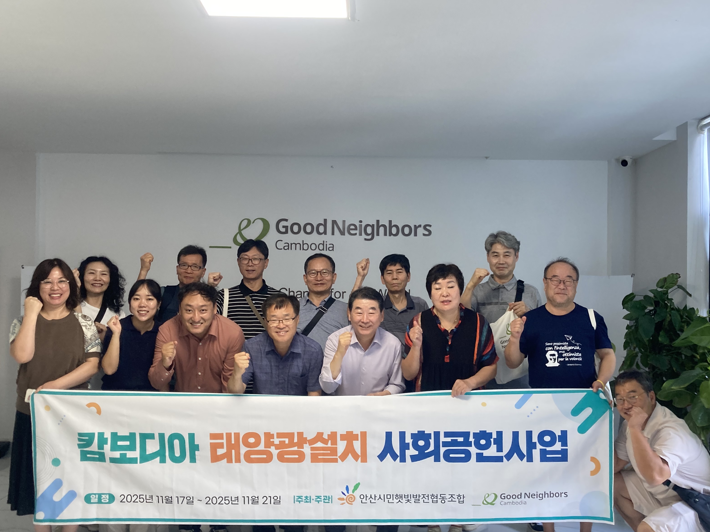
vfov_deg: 39.6
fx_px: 738
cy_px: 277
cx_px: 378
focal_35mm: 36
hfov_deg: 51.3
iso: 100
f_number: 1.8
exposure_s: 1/50
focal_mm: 3.99
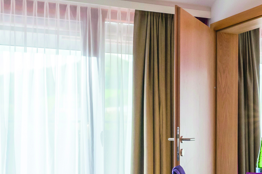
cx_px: 201
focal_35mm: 64
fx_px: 466
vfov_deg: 21.1
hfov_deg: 30.8
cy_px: 128
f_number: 6.8
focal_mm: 18
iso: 400
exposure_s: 1/100
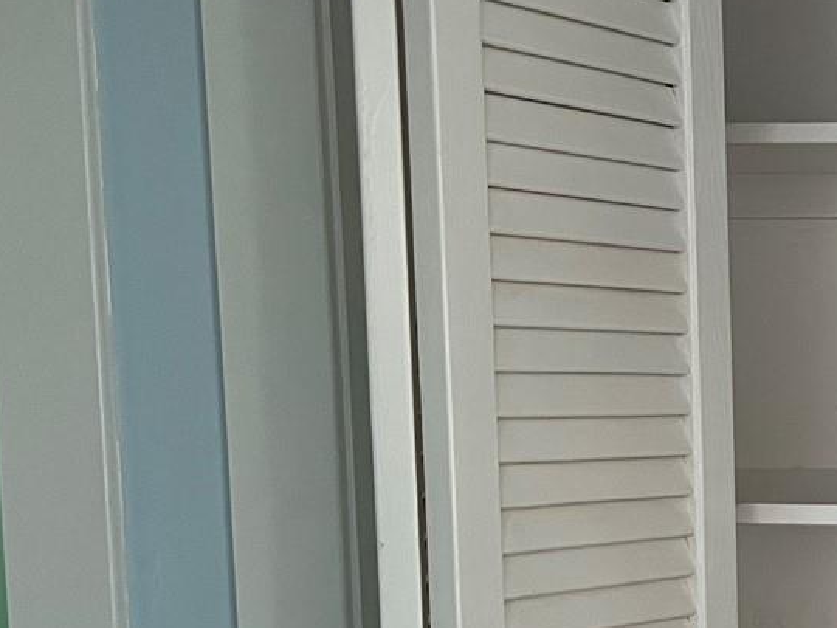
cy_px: 588
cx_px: 1158
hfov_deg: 22.1
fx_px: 1862
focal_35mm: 77
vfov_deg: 18.8
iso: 200
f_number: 1.6
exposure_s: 1/60
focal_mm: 5.1
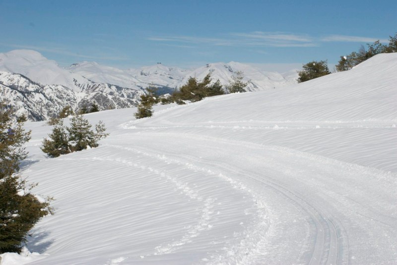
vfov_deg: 18.2
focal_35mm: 75
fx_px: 828
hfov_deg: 27.0
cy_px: 132
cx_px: 198
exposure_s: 1/800
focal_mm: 50
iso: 400
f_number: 14
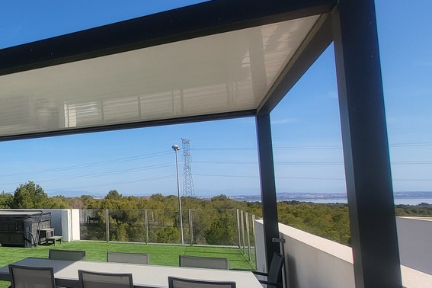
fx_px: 372
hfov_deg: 46.2
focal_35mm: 31
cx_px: -34
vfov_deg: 42.2
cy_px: 166
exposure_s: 1/1441
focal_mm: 1.74
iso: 32
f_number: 2.2
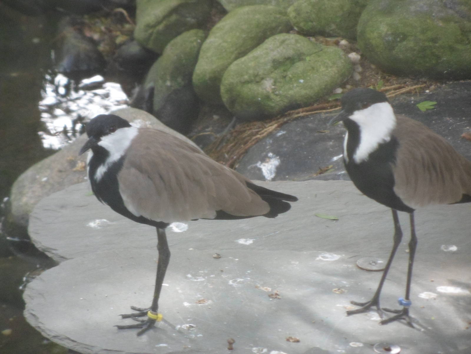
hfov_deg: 7.3
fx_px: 3674
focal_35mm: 270
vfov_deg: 5.5
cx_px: 236
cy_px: 177
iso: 320
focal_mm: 46.8
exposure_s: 1/60
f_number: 5.9
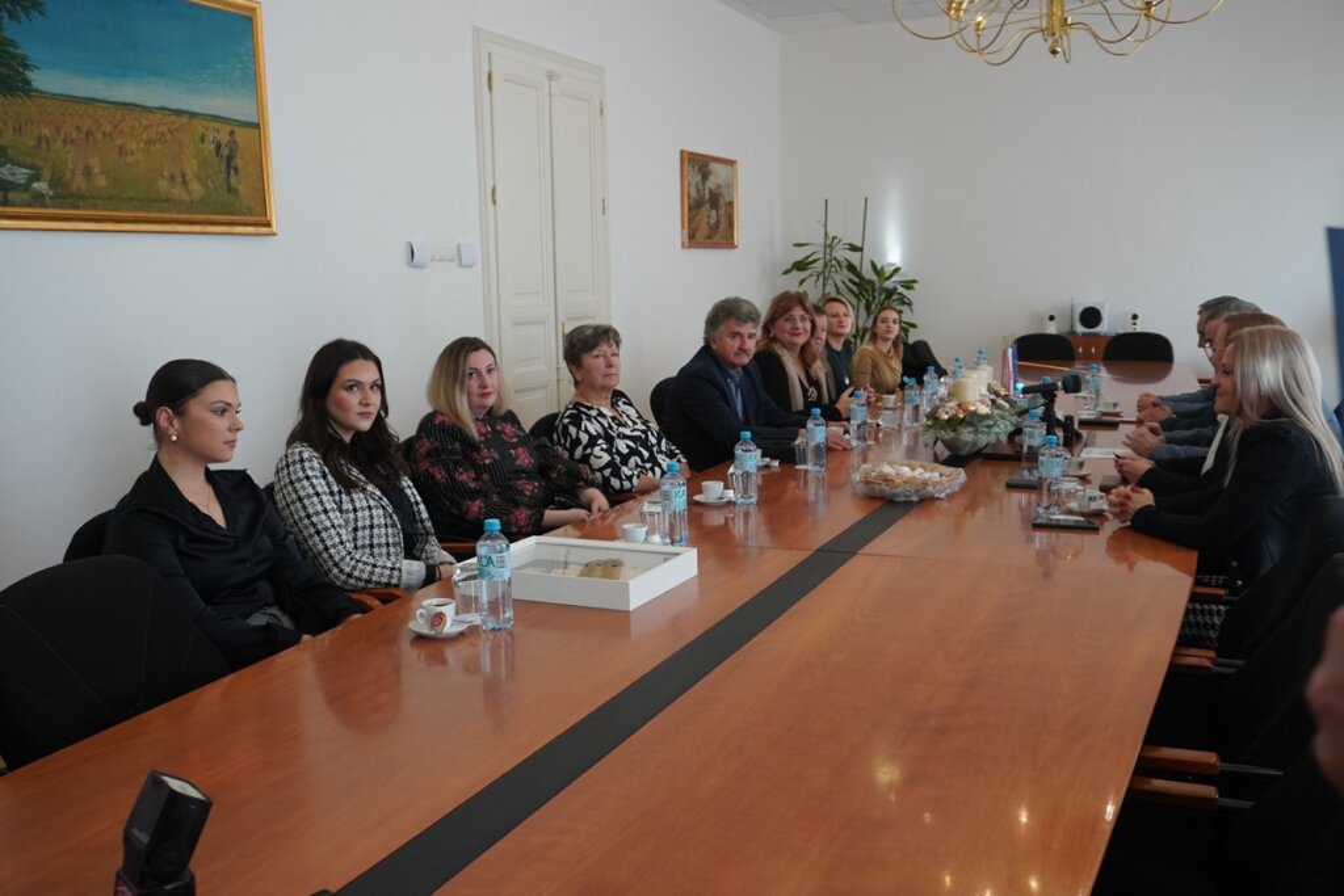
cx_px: 672
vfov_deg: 40.0
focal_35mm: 33
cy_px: 448
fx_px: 1232
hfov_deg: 57.2
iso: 1250
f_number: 5.6
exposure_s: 1/125
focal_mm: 22
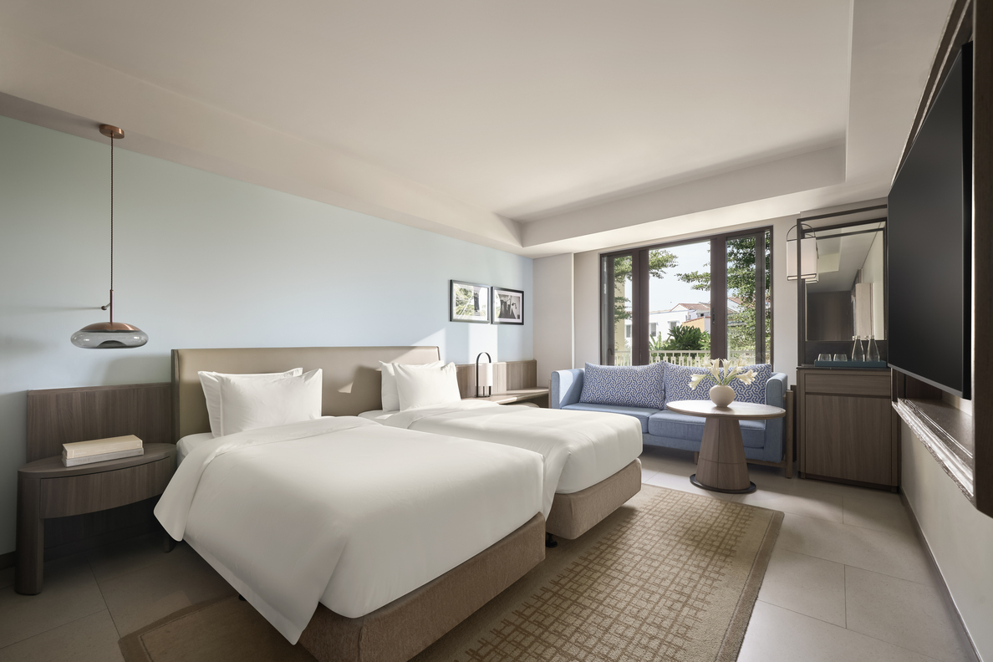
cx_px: 496
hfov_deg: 104.3
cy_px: 331
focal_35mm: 14
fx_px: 386
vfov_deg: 81.2
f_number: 8
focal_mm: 14
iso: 320
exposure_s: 1/4
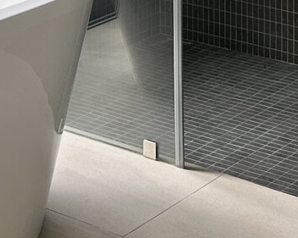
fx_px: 1129
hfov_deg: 14.9
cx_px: 250
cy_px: -224
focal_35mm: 128
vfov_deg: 11.1
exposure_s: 1/121
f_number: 1.78
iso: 64
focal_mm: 6.86
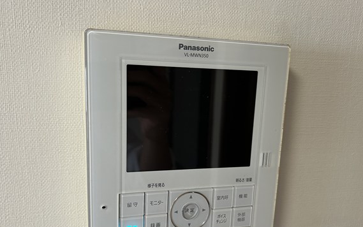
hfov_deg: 61.2
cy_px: 143
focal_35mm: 31
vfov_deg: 40.3
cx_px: 179
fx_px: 307
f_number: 1.5
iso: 125
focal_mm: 5.7
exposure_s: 1/50
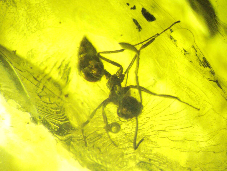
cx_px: 114
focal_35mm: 103
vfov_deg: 14.4
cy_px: 86
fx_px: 676
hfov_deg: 19.1
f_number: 4.9
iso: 400
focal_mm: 17
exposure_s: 1/125
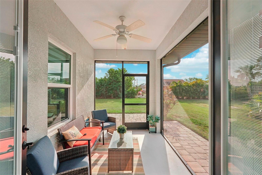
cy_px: 88
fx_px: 116
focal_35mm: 16
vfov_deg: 73.7
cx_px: 131
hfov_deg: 96.7
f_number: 8
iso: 400
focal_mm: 16
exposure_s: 1/500
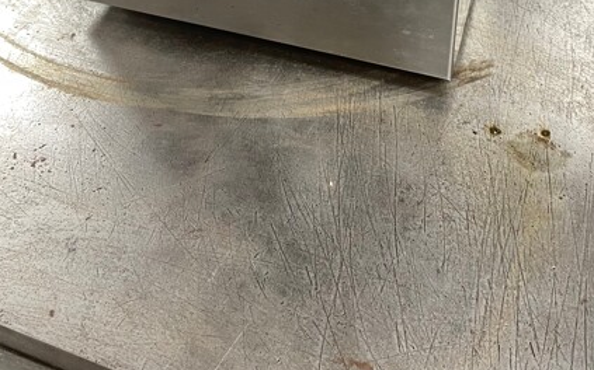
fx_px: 858
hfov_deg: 38.2
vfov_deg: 21.4
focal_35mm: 53
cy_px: -144
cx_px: 327
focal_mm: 5.1
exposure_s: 1/60
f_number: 1.6
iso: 160
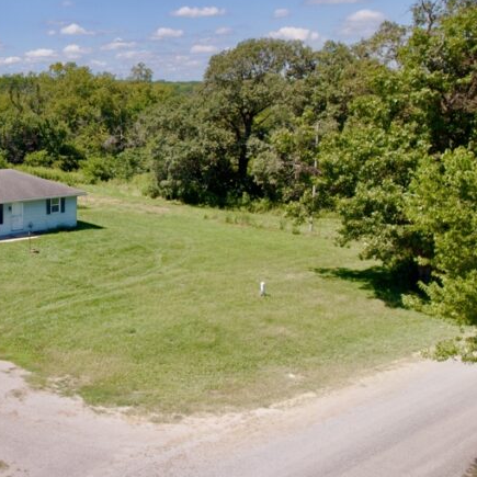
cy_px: 202
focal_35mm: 44
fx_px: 686
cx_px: -30
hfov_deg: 34.0
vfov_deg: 38.3
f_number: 2.8
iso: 100
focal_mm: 8.38
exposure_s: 1/120
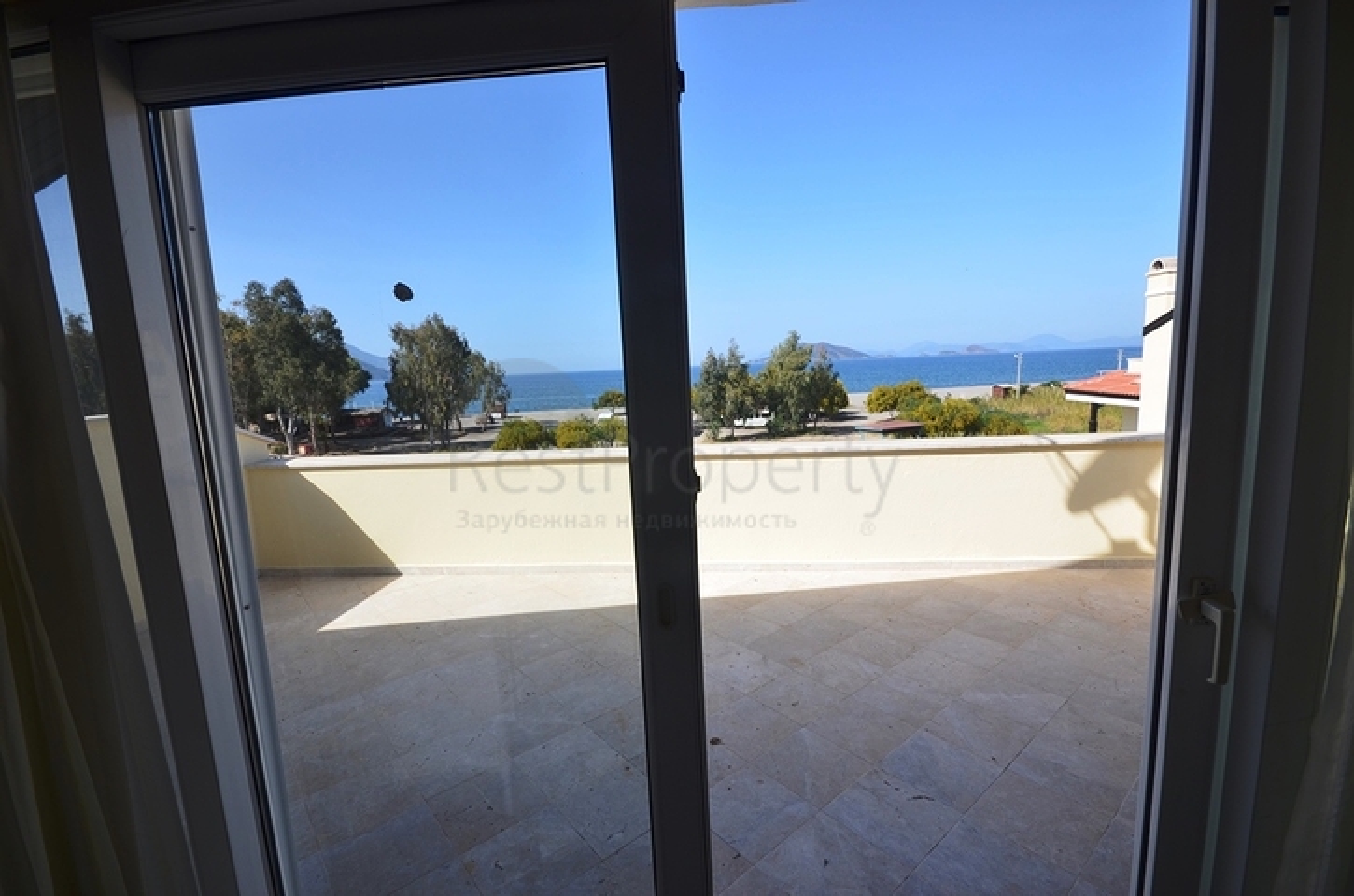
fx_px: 563
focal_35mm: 15
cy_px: 448
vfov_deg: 77.1
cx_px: 677
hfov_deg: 100.5
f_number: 10
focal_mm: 10
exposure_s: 1/250
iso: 220
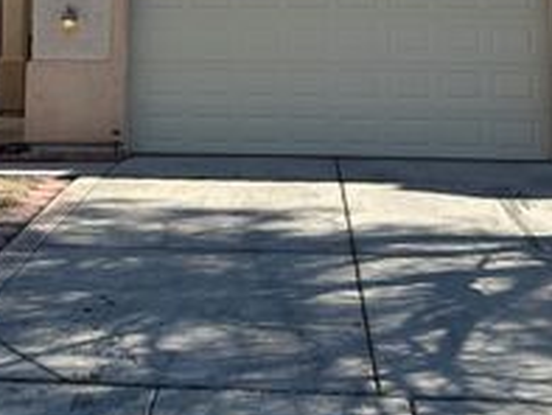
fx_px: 973
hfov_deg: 31.5
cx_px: 210
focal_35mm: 61
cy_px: -49
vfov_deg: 22.6
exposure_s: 1/2882
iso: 80
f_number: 1.78
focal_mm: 6.86
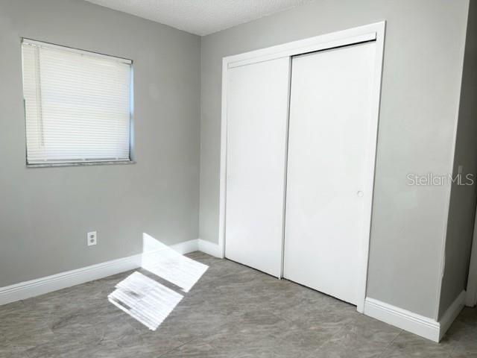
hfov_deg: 71.6
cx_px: 238
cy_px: 179
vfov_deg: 56.8
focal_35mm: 24
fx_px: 331
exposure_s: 1/126
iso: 50
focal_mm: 6.86
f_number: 1.78
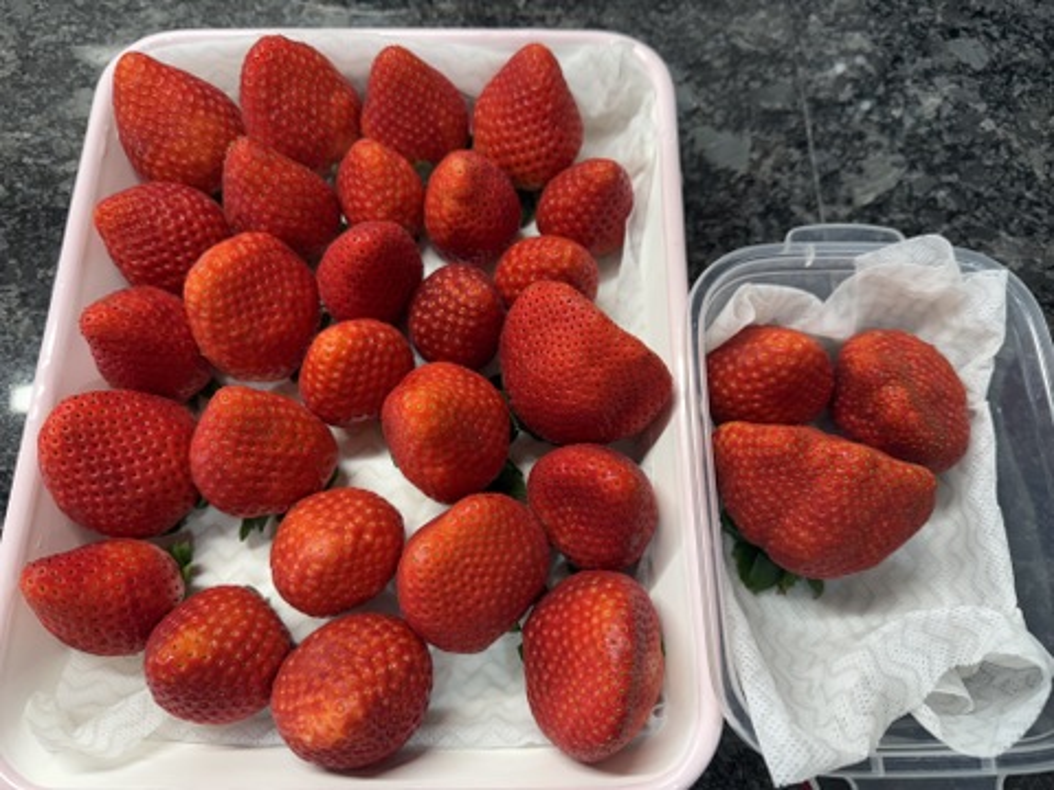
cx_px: 527
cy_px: 395
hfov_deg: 71.6
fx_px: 731
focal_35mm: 24
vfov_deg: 56.8
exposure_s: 1/100
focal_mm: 6.76
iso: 160
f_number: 1.78
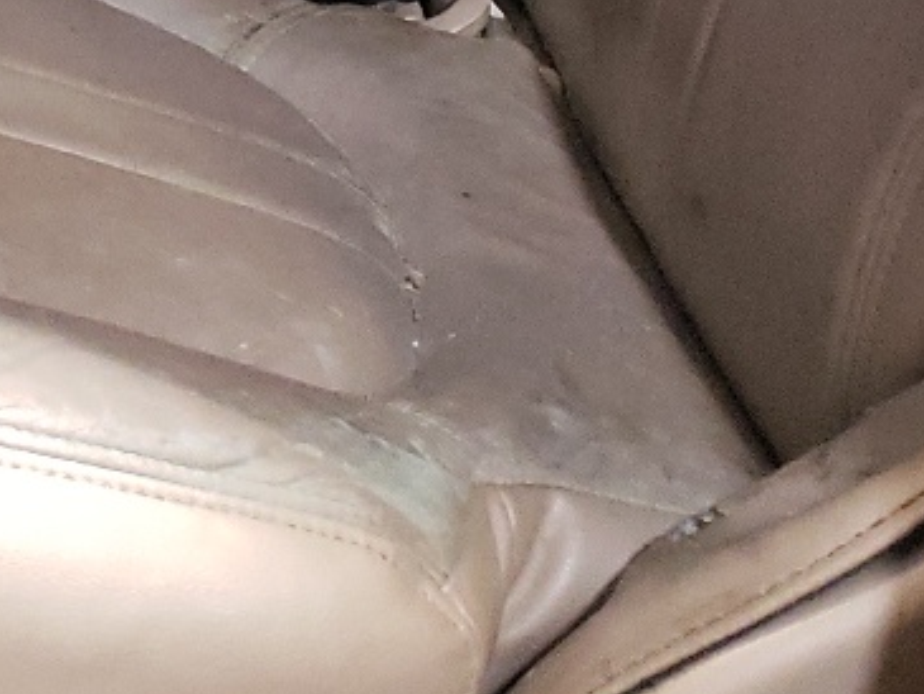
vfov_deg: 11.8
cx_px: -544
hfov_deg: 15.6
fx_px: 3044
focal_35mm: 114
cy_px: -646
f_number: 1.5
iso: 431
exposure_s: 1/30
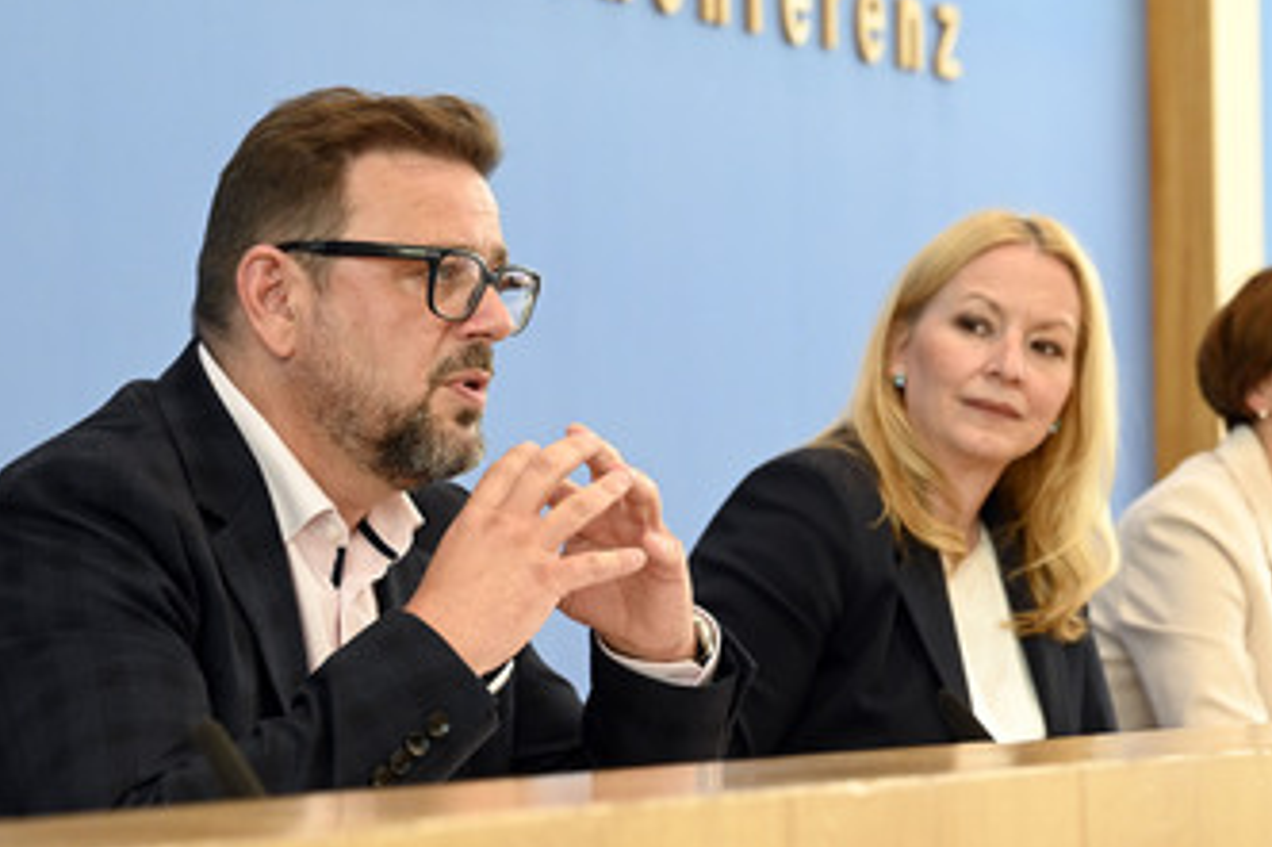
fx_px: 4697
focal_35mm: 133
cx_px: 669
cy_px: 287
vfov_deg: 10.3
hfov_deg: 15.4
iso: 3200
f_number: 7.1
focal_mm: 98
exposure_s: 1/500
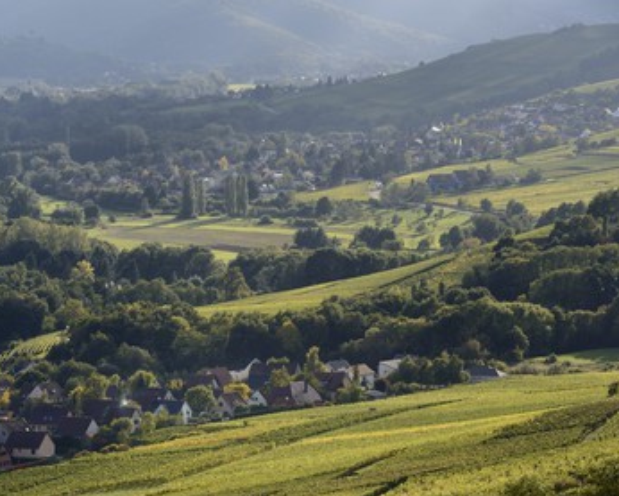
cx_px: 279
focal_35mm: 205
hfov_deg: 9.4
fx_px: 3757
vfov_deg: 7.5
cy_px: 249
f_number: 11
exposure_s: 1/200
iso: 200
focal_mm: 180
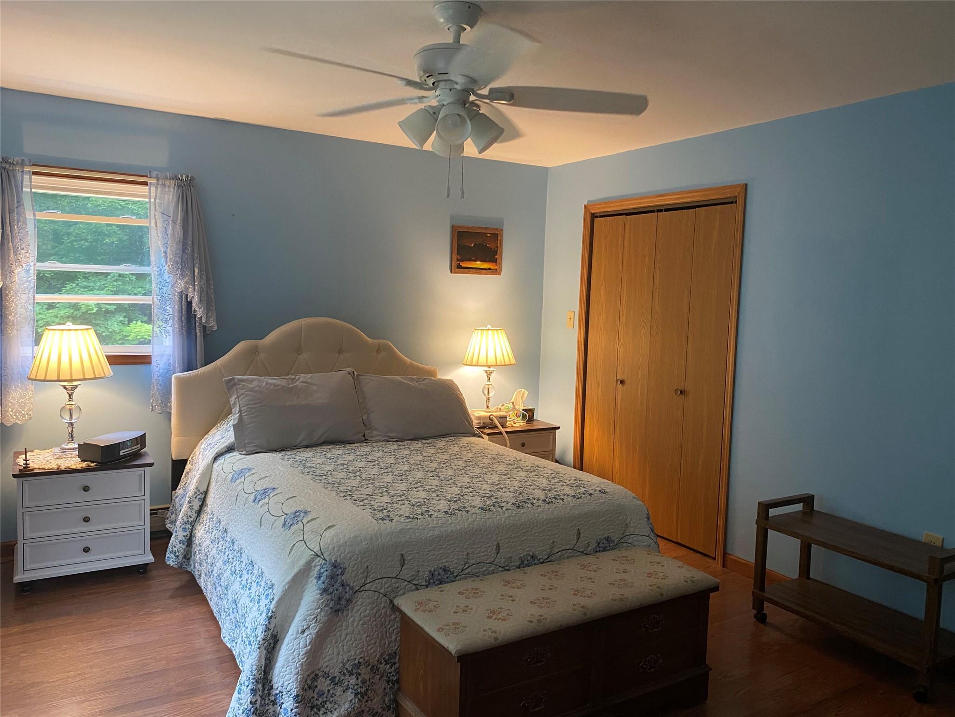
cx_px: 478
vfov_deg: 53.1
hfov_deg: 67.3
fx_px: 717
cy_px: 358
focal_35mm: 26
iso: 250
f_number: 1.8
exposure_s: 1/60
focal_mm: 4.25
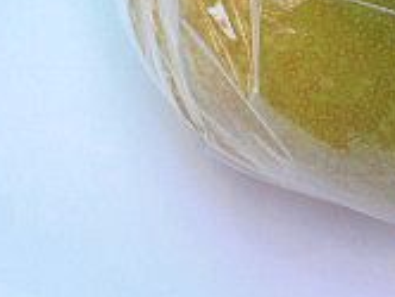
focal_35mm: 581
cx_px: 692
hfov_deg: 3.4
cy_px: -211
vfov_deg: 2.6
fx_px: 6639
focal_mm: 27.2
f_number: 4.9
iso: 125
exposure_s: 1/30
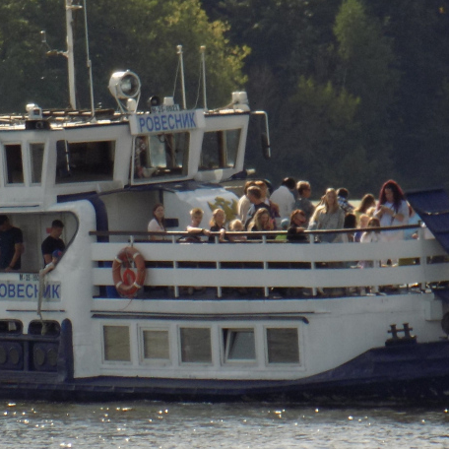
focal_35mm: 547
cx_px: -10
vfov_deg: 3.2
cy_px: 250
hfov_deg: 3.2
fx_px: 8027
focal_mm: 38.6
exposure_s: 1/400
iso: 80
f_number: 5.5
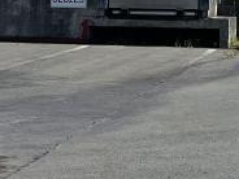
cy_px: 29
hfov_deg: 10.7
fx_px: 1250
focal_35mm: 181
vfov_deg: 8.2
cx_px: -73
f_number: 1.6
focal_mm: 4.2
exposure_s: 1/4651
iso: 32
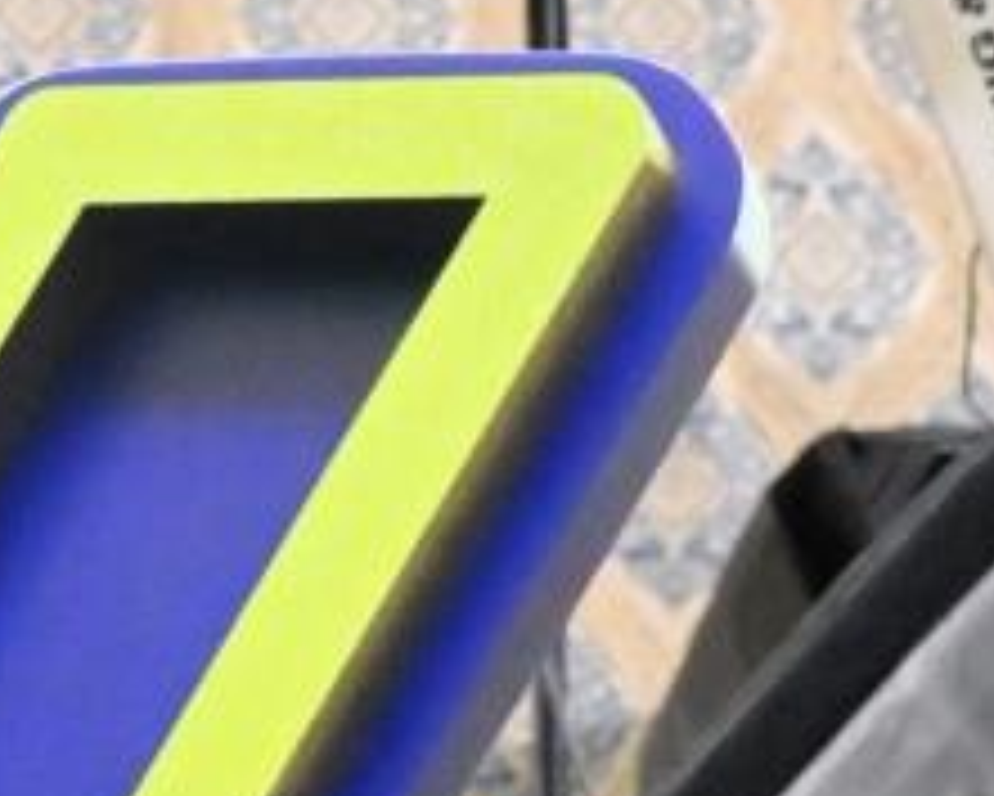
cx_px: -326
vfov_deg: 2.4
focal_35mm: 638
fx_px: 18777
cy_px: -648
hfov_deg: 3.0
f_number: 4
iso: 2000
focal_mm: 98
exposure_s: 1/200
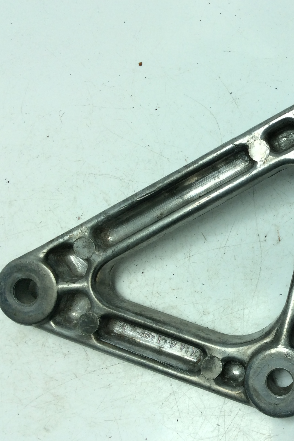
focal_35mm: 45
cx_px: 282
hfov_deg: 28.3
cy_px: 220
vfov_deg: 43.6
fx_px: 551
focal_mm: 3.3
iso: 32
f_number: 2.4
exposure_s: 1/497
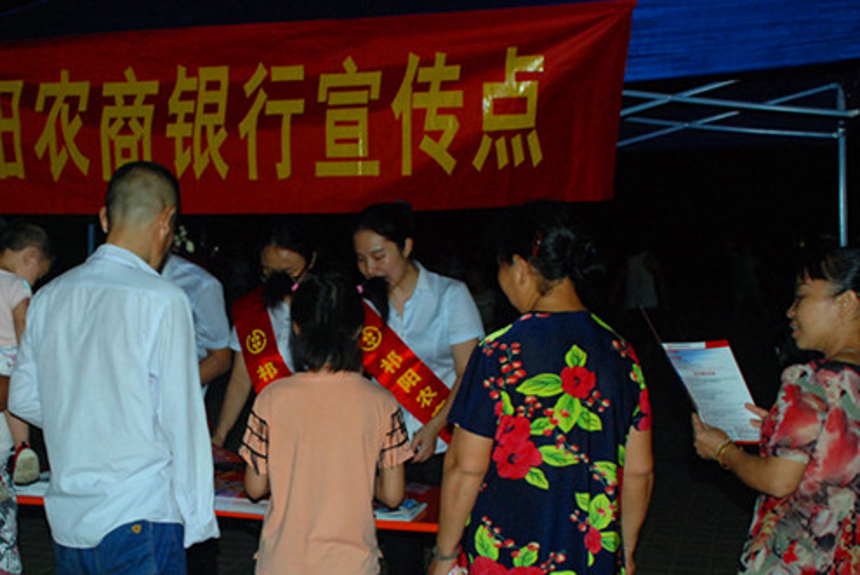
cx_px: 273
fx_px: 1243
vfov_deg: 25.8
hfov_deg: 37.7
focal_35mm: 52
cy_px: 404
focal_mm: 22
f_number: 5
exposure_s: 1/60
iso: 800
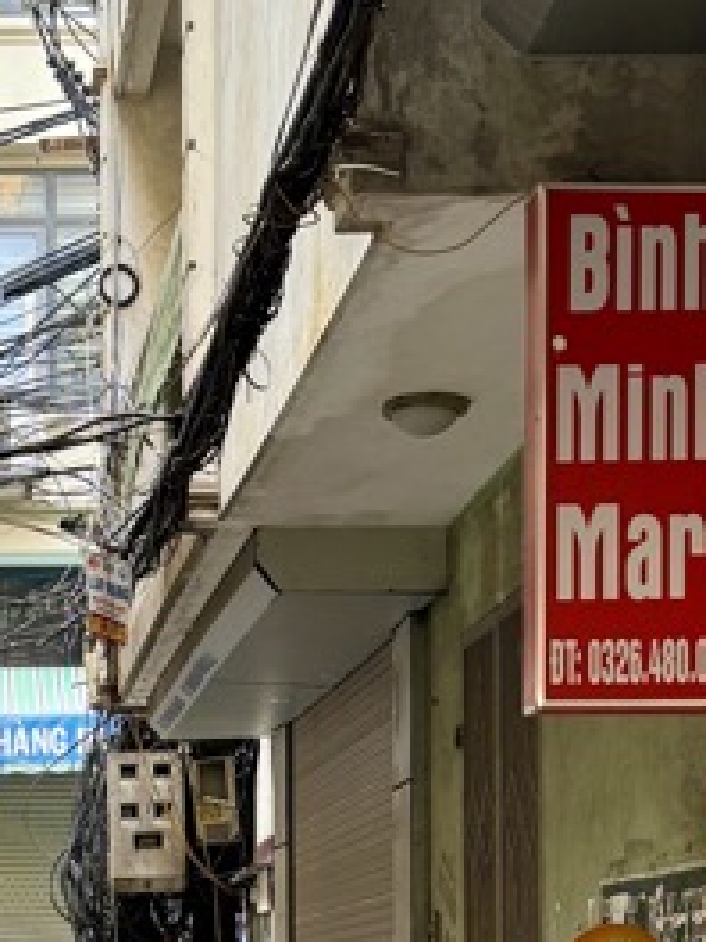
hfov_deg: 15.7
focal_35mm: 93
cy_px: 1049
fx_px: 2529
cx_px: 57
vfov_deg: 20.1
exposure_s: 1/121
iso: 125
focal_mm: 6.76
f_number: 1.78
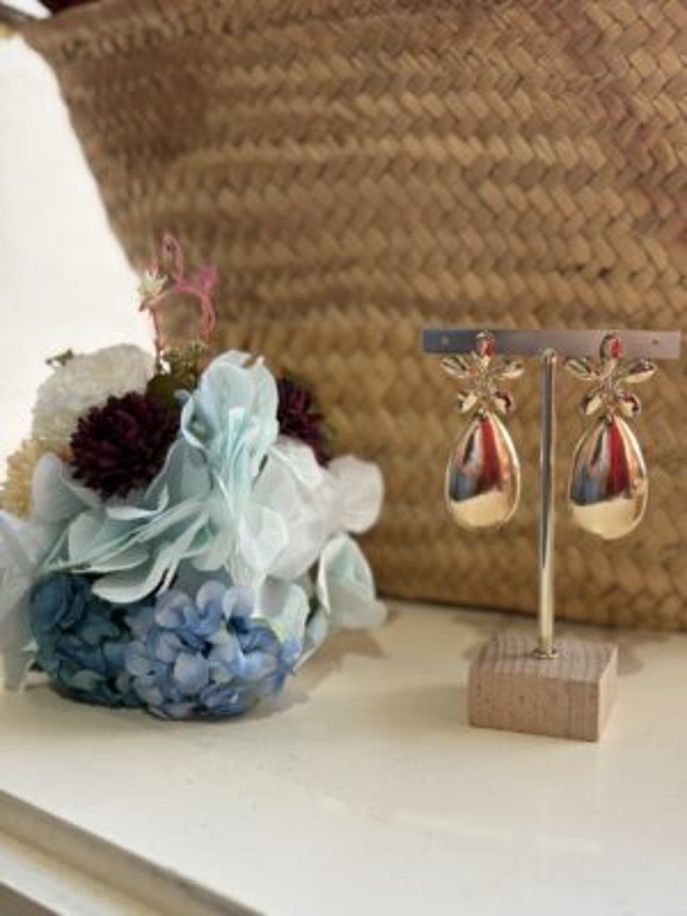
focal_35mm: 52
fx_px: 1376
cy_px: 458
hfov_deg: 28.0
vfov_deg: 36.8
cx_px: 344
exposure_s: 1/50
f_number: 1.6
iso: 64
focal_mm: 5.96
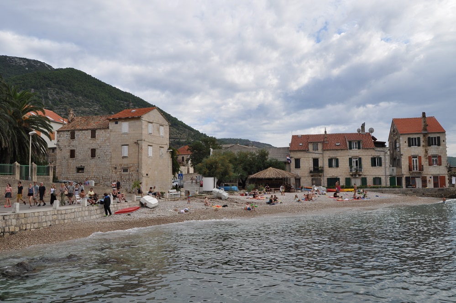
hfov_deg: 57.3
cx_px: 228
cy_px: 152
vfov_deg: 39.9
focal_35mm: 33
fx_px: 417
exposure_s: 1/500
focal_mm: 22
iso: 500
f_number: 11
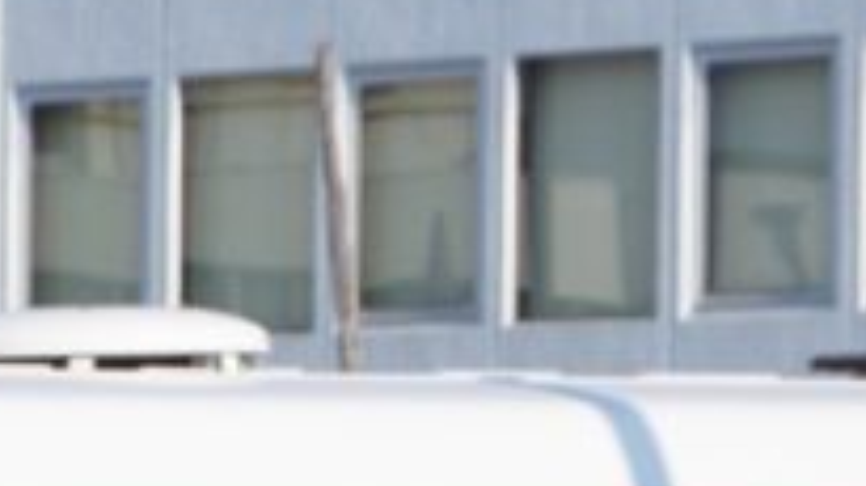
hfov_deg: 3.6
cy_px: 1116
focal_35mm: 590
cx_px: -469
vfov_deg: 2.0
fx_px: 13531
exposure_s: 1/250
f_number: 8
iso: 100
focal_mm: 75
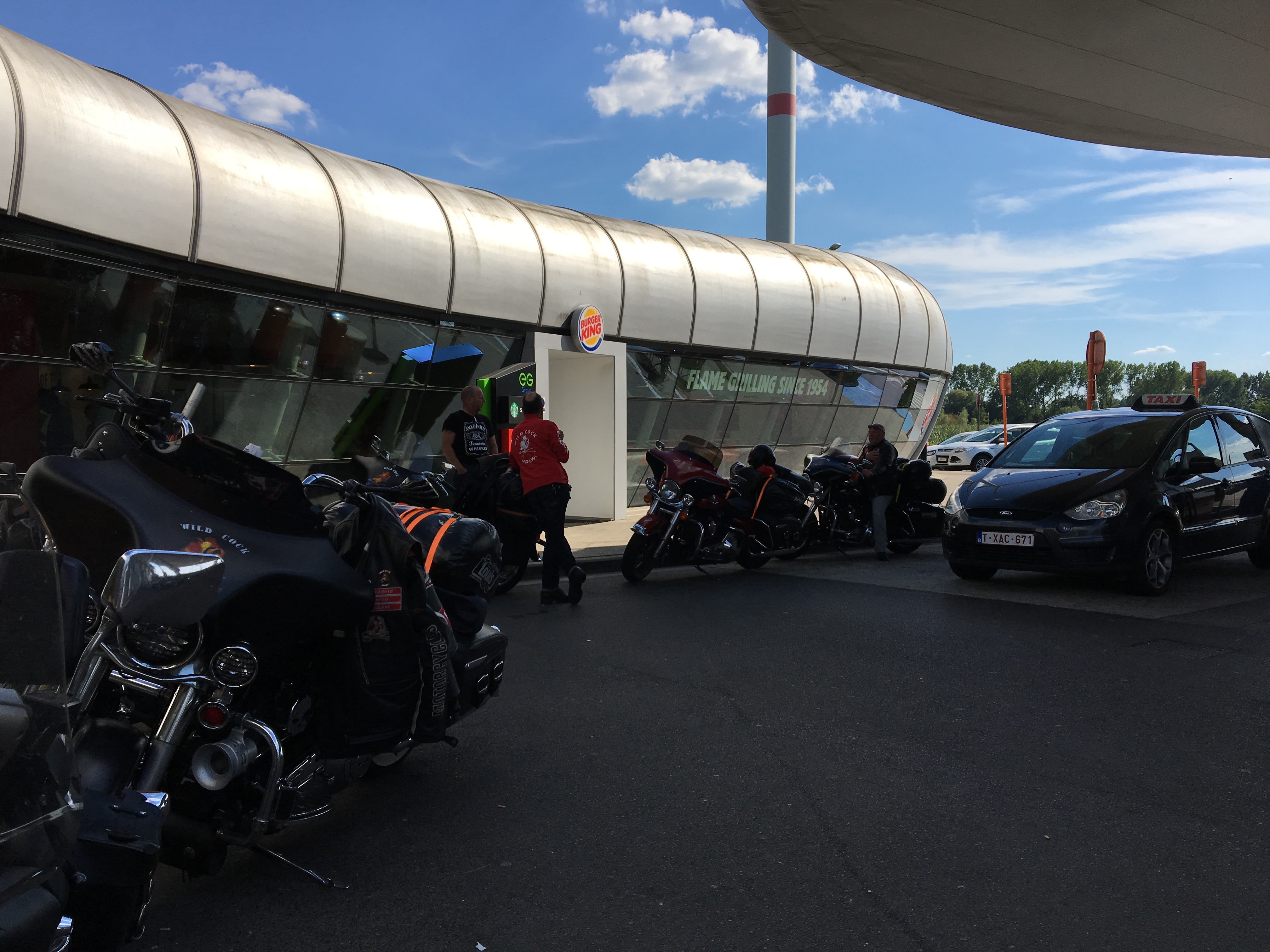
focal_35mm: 29
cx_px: 635
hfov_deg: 61.7
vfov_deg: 48.2
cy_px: 476
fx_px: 1064
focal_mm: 4.15
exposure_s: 1/2079
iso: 25
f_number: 2.2
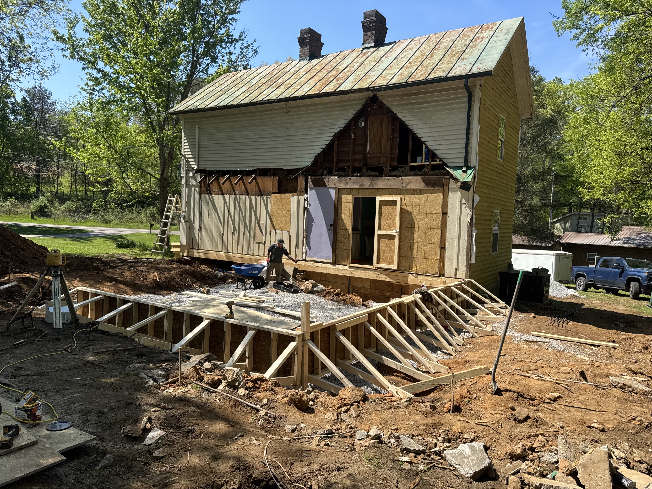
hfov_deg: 71.6
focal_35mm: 24
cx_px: 326
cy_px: 244
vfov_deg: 56.8
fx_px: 452
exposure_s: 1/2833
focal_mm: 6.76
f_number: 1.78
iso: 80
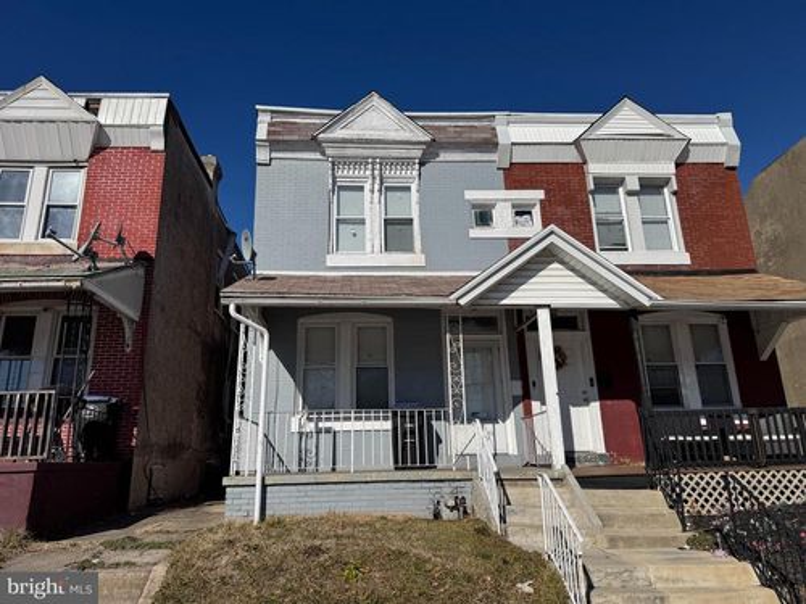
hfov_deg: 71.6
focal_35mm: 24
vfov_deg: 56.8
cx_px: 403
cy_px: 302
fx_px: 559
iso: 80
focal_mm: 6.76
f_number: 1.78
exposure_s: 1/12346
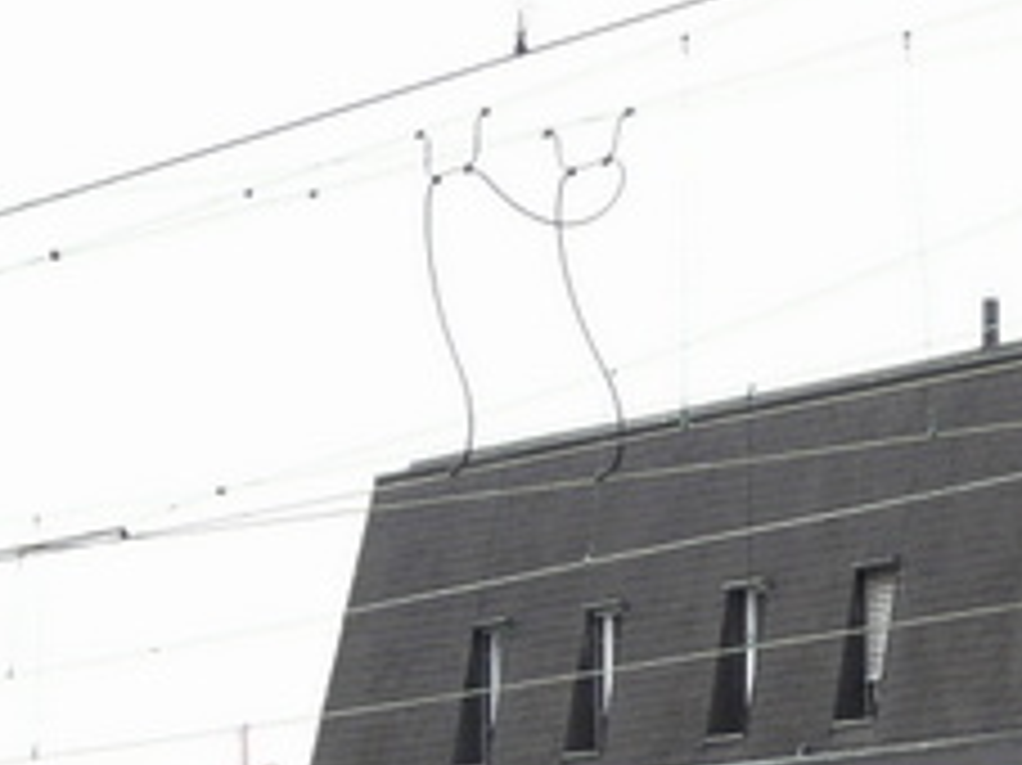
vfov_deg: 4.4
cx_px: 2098
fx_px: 10003
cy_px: 1184
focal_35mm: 339
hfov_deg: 5.7
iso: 100
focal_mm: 12.6
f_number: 4
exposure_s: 1/200
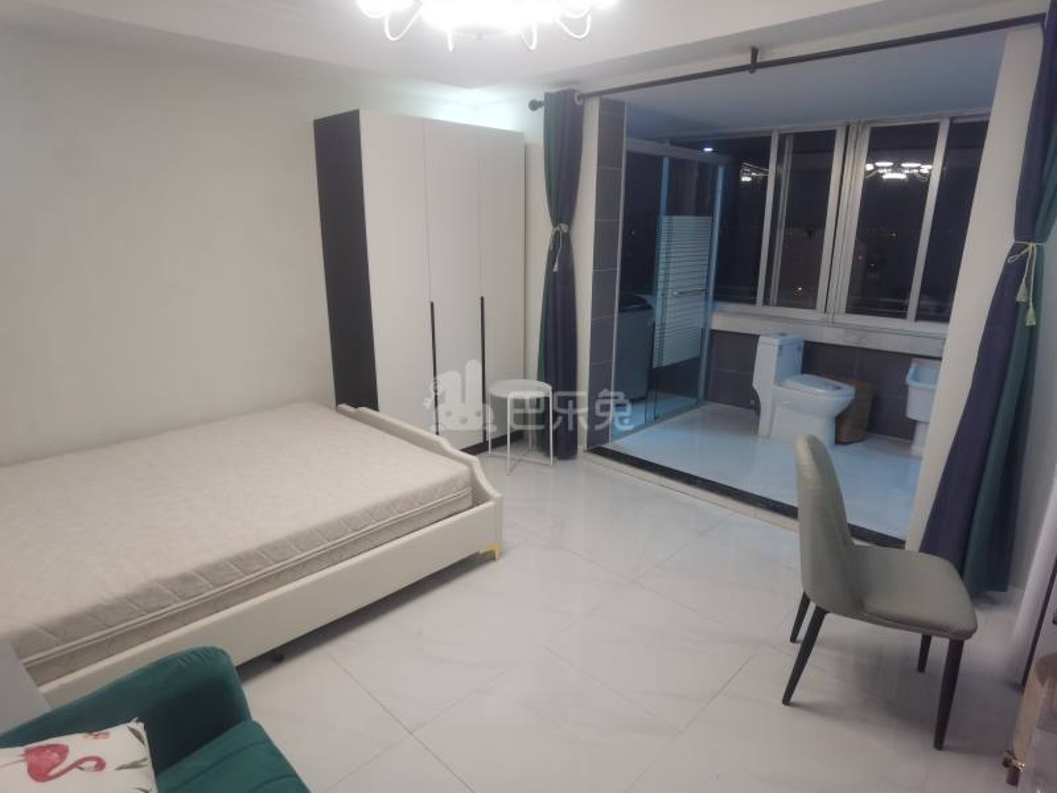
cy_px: 396
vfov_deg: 71.6
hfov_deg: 87.8
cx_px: 528
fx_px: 550
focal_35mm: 18
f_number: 1.8
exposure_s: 1/100
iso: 160
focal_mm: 4.4
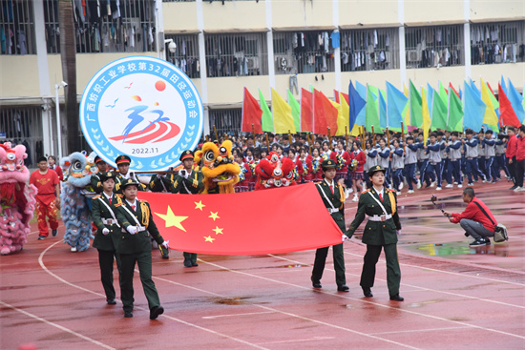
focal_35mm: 120
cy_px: 175
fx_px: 1750
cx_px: 262
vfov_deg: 11.4
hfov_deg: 17.1
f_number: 5
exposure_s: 1/80
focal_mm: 120
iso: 1000
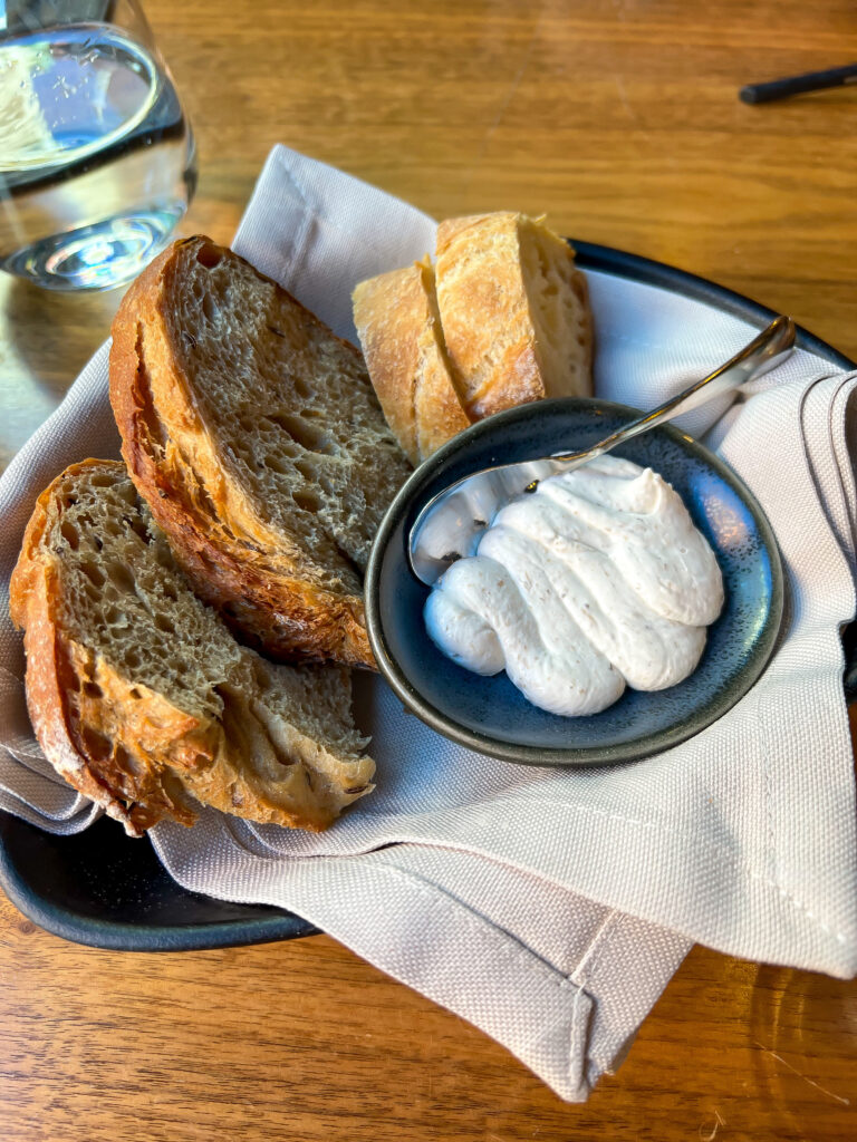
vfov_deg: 67.3
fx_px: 858
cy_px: 571
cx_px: 428
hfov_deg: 53.1
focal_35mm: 26
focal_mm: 5.7
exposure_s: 1/100
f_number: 1.5
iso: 64
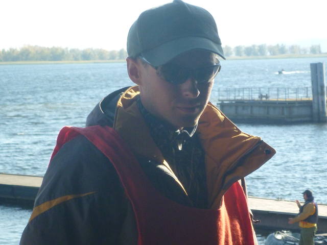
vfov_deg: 8.9
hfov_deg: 11.9
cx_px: 164
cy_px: 122
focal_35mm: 166
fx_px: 1568
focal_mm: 22.8
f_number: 5.9
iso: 400
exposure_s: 1/400
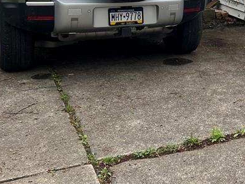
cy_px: 15
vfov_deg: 21.1
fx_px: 481
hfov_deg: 26.1
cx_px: 277
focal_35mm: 68
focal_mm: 5.7
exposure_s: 1/949
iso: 50
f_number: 1.5
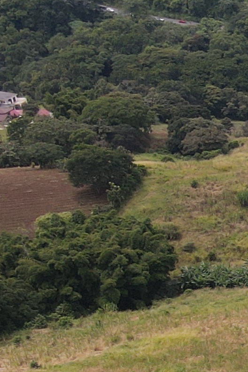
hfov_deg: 8.3
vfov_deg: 16.0
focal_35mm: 126
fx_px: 1302
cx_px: 849
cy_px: 350
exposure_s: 1/500
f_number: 2.8
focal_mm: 4.5
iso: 100
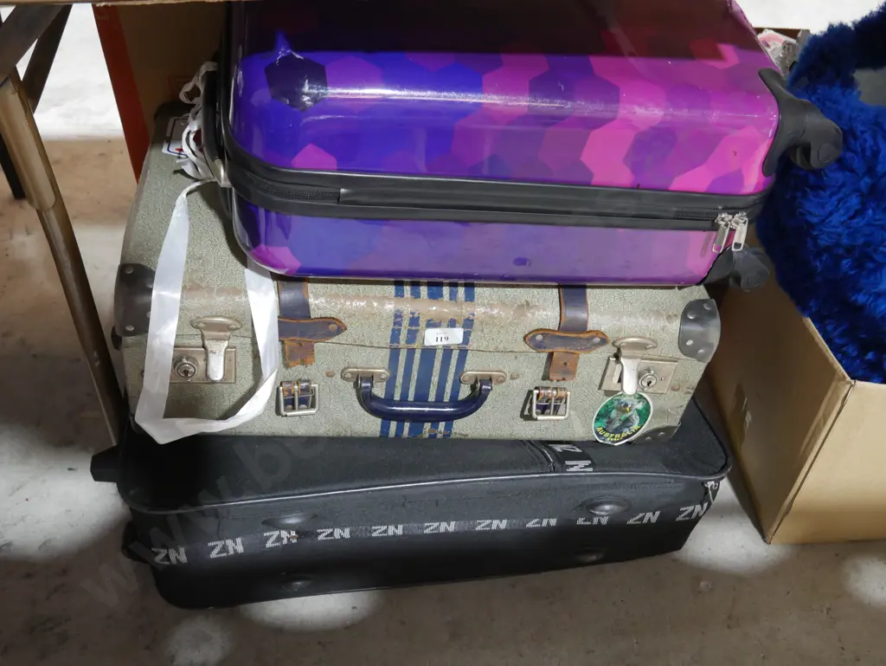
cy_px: 333
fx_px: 922
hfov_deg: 51.3
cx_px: 443
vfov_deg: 39.7
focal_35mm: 36
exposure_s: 1/60
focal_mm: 18
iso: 1250
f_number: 4
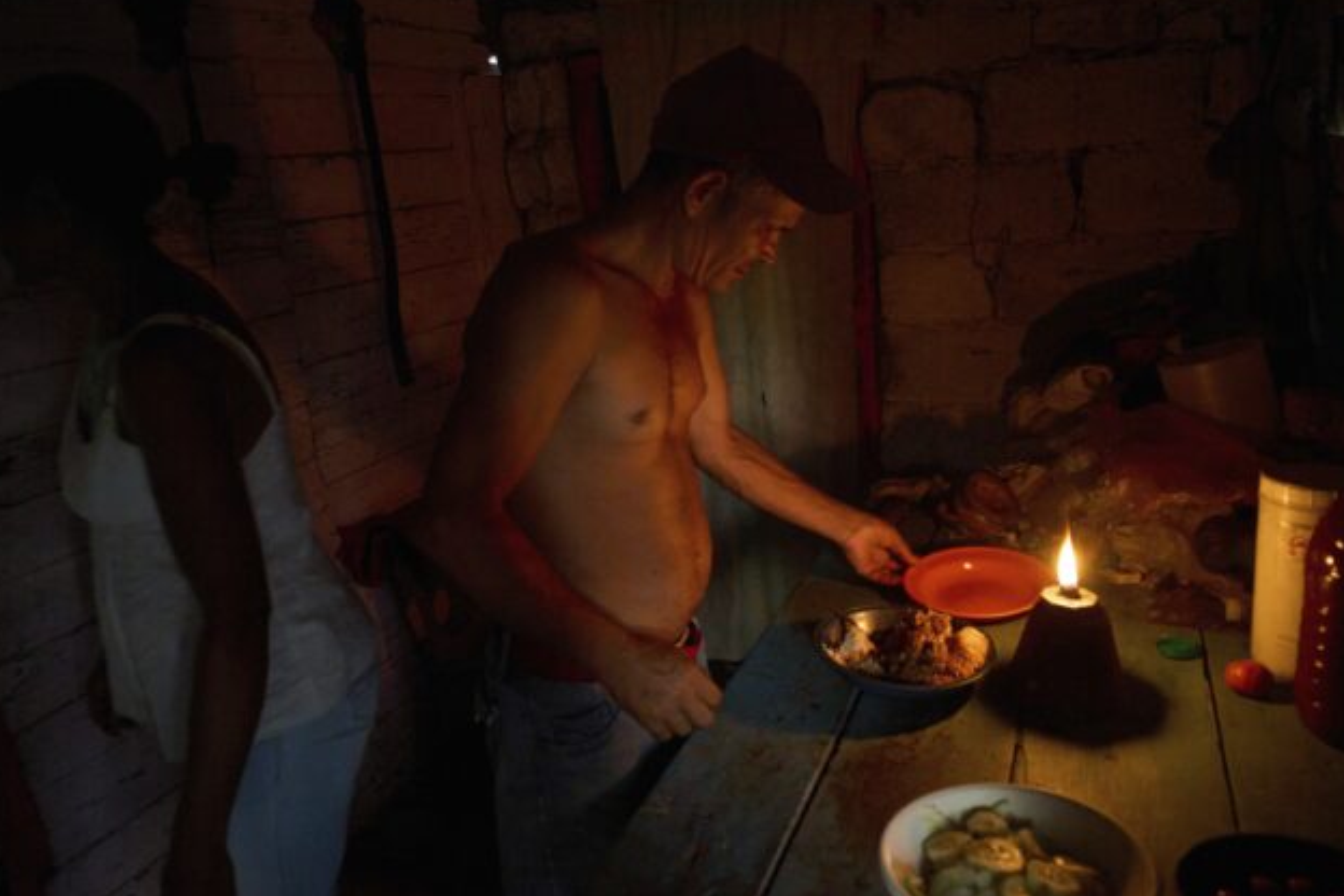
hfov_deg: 108.3
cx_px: 678
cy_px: 421
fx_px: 485
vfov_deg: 85.3
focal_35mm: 13
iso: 12800
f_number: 2
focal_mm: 12
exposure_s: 1/100
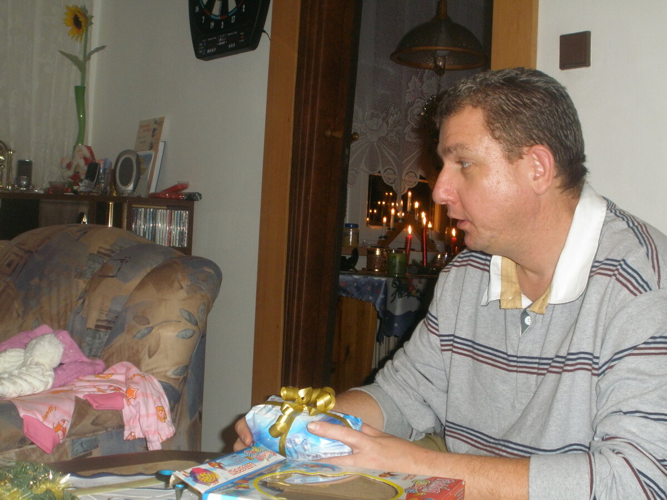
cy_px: 250
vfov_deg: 28.0
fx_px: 1002
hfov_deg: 36.8
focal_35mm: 52
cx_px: 334
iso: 250
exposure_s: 1/50
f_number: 4.4
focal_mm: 9.1
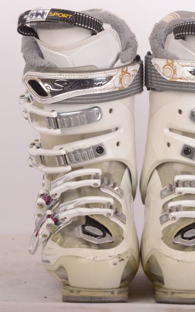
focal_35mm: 208
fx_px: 1769
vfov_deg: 10.1
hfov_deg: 6.3
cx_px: 150
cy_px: 156
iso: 400
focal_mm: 90
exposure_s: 1/200
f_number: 14
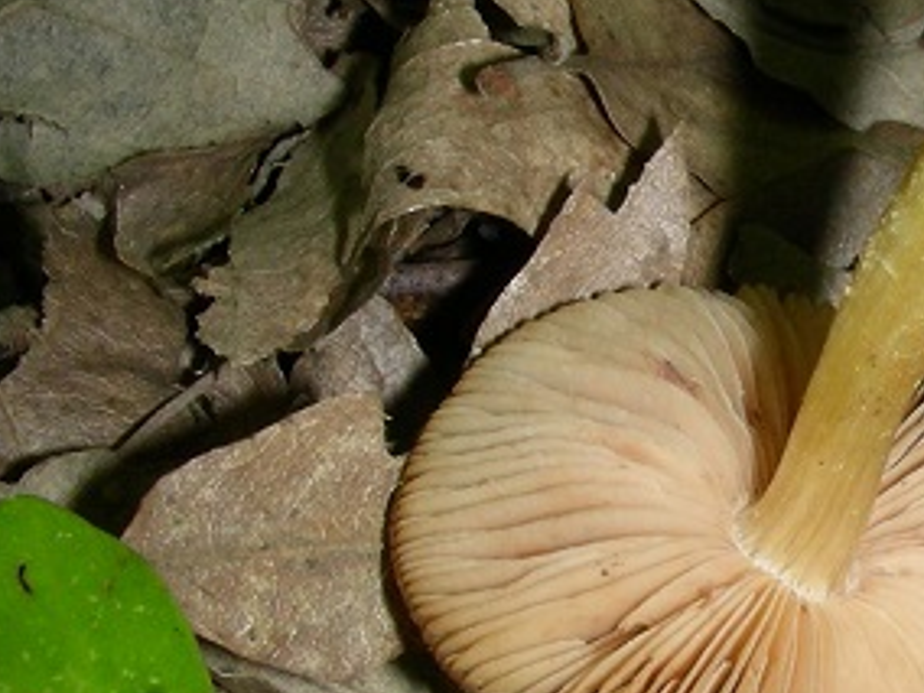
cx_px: 1057
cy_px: 358
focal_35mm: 107
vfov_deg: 13.8
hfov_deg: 17.6
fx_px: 2856
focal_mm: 6.3
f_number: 6.8
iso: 50
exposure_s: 1/60.1
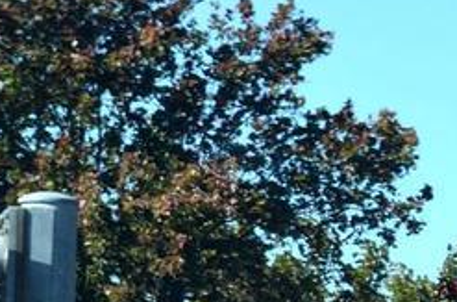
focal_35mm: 481
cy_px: 775
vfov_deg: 2.8
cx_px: 1275
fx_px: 6086
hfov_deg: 4.2
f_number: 8
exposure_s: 1/250
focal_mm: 55
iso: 200
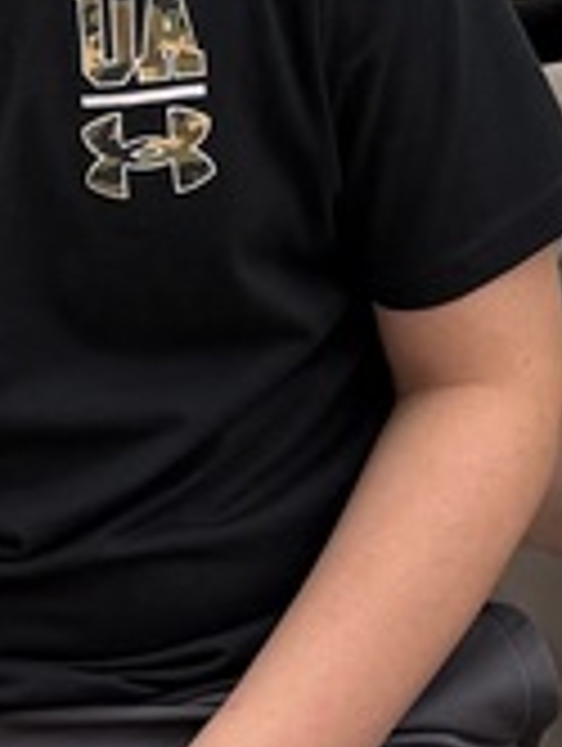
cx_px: 247
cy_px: -770
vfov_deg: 11.8
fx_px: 3196
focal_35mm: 148
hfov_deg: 10.0
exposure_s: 1/60
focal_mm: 6.76
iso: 160
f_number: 1.78
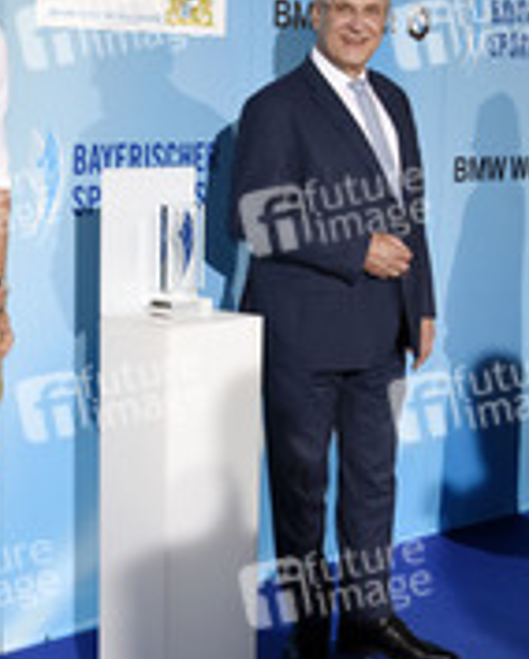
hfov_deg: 20.2
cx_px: 13
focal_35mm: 74
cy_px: 305
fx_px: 1446
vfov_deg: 25.7
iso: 800
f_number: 6.3
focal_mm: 31
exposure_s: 1/125
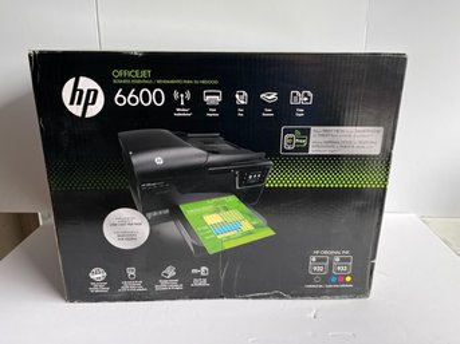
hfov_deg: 67.3
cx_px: 230
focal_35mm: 26
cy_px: 172
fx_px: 345
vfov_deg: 53.0
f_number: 1.6
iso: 40
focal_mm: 5.1
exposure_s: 1/200
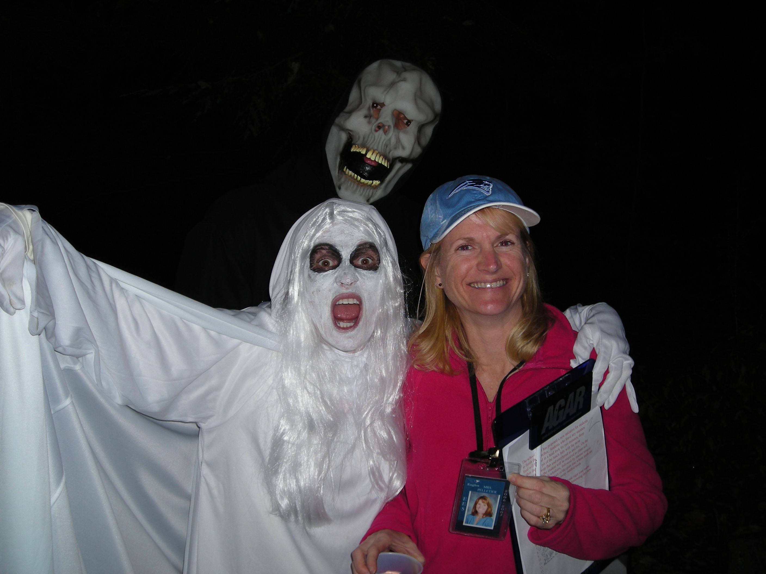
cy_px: 287
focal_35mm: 38
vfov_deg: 37.7
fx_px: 841
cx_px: 383
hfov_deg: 49.0
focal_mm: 6.3
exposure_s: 1/60
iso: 50
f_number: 3.2
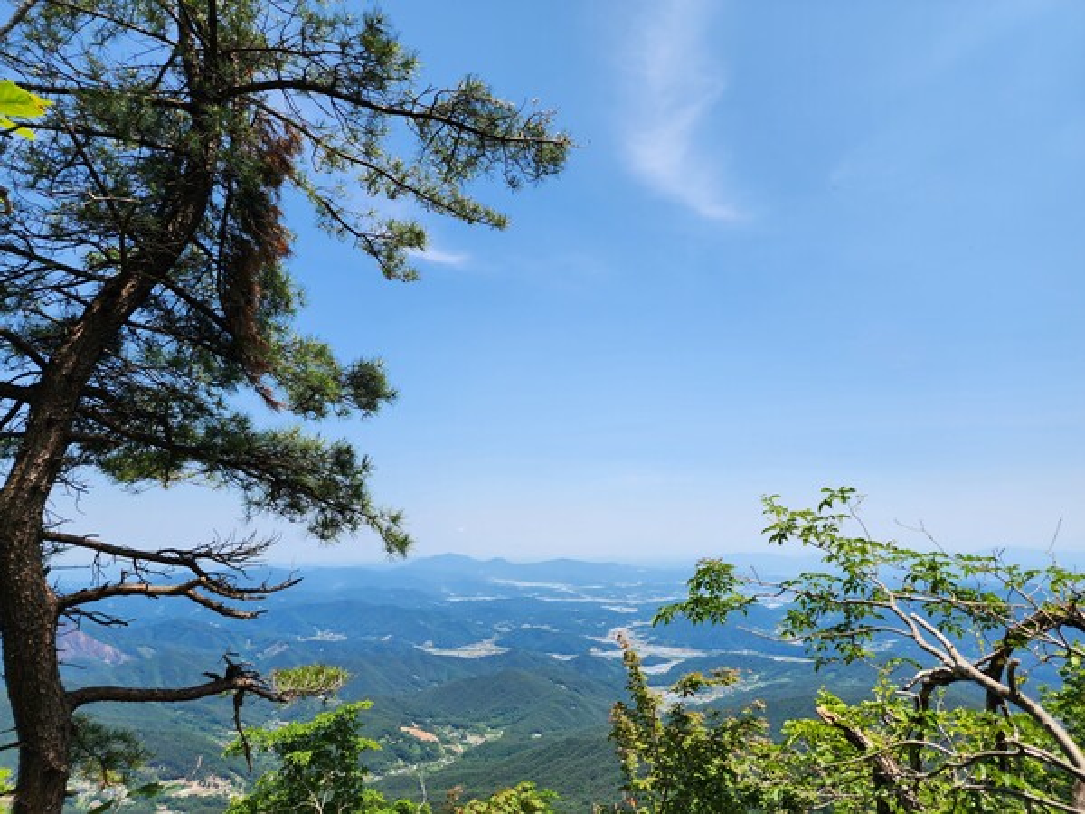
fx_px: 721
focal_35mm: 23
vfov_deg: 58.9
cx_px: 542
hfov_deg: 73.9
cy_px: 407
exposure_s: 1/1167
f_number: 1.8
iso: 12
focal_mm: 6.4
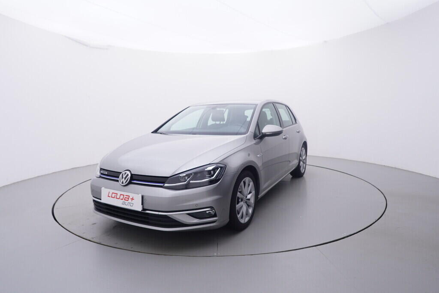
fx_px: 275
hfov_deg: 77.3
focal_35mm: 22
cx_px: 220
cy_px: 146
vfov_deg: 56.2
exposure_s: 1/80
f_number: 5
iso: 200
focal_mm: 15
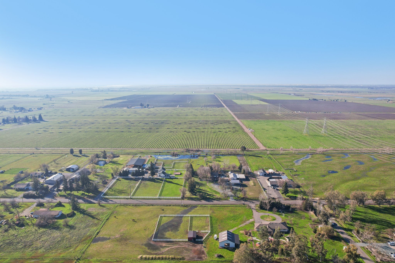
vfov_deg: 57.2
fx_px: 241
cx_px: 198
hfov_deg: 78.6
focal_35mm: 22
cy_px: 132
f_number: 2.8
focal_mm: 8.4
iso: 100
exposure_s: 1/1500
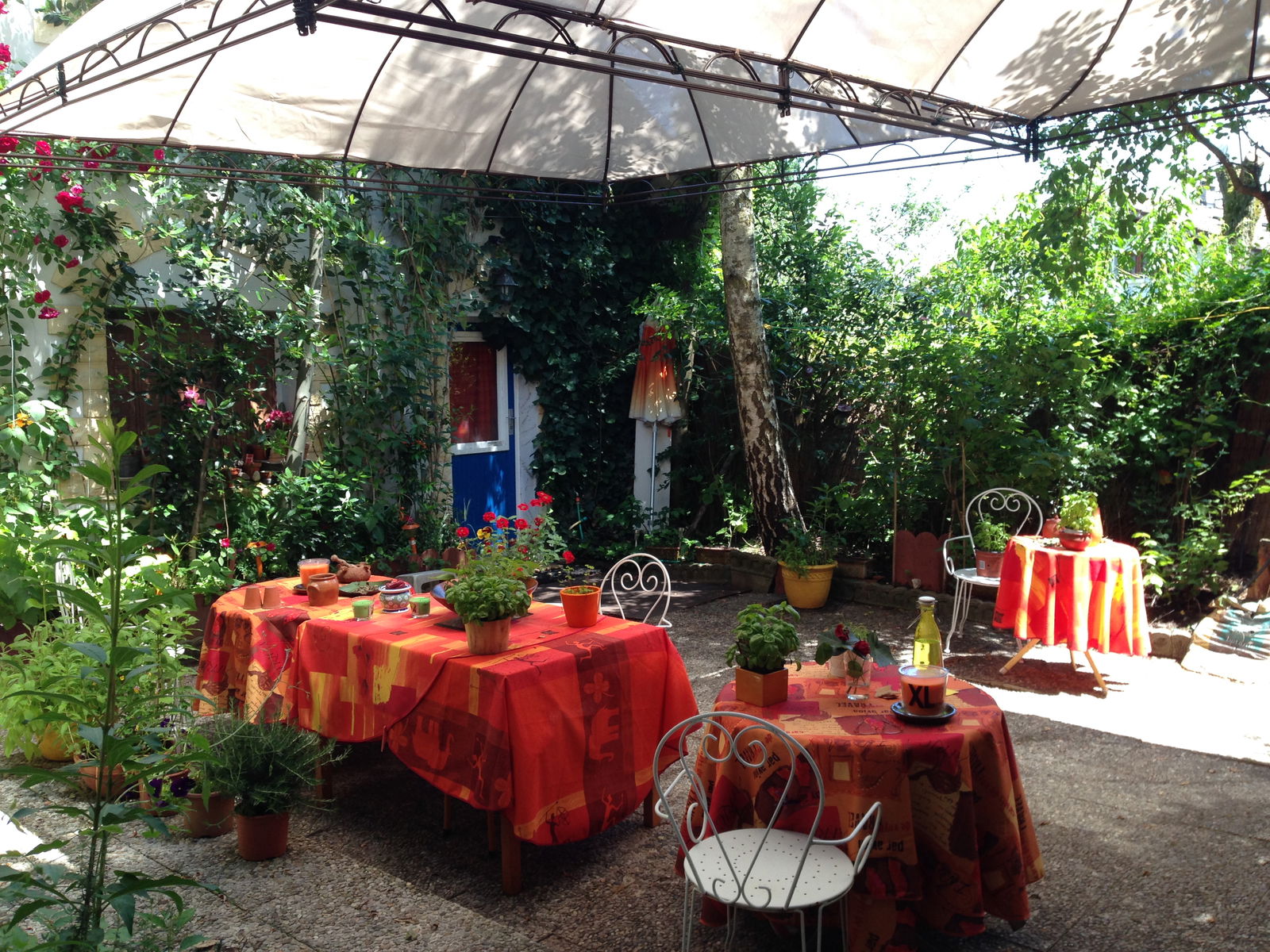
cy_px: 476
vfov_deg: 42.9
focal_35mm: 33
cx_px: 635
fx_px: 1211
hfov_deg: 55.4
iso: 50
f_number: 2.4
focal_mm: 4.12
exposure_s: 1/153
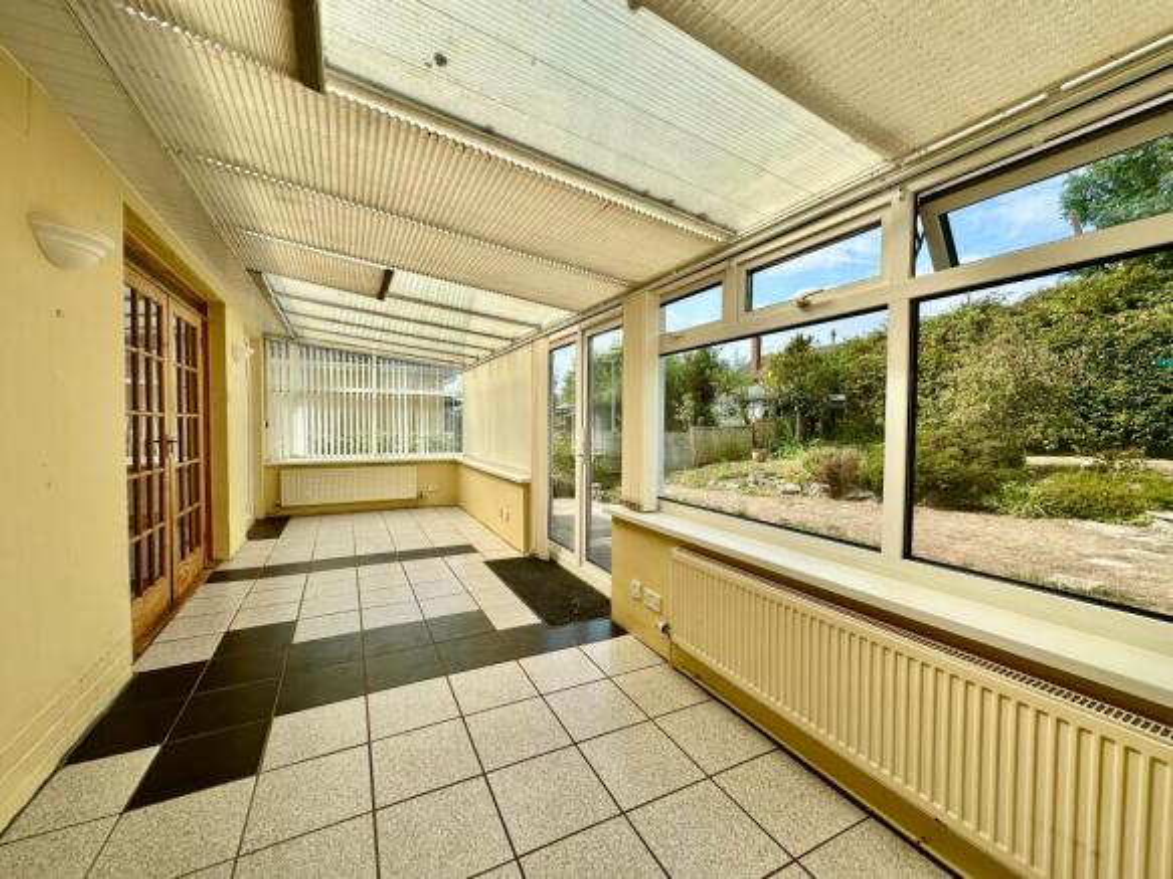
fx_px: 474
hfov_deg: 102.1
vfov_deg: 85.7
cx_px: 586
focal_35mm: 14
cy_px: 440
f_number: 2.2
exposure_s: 1/1350
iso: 50
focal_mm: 2.22
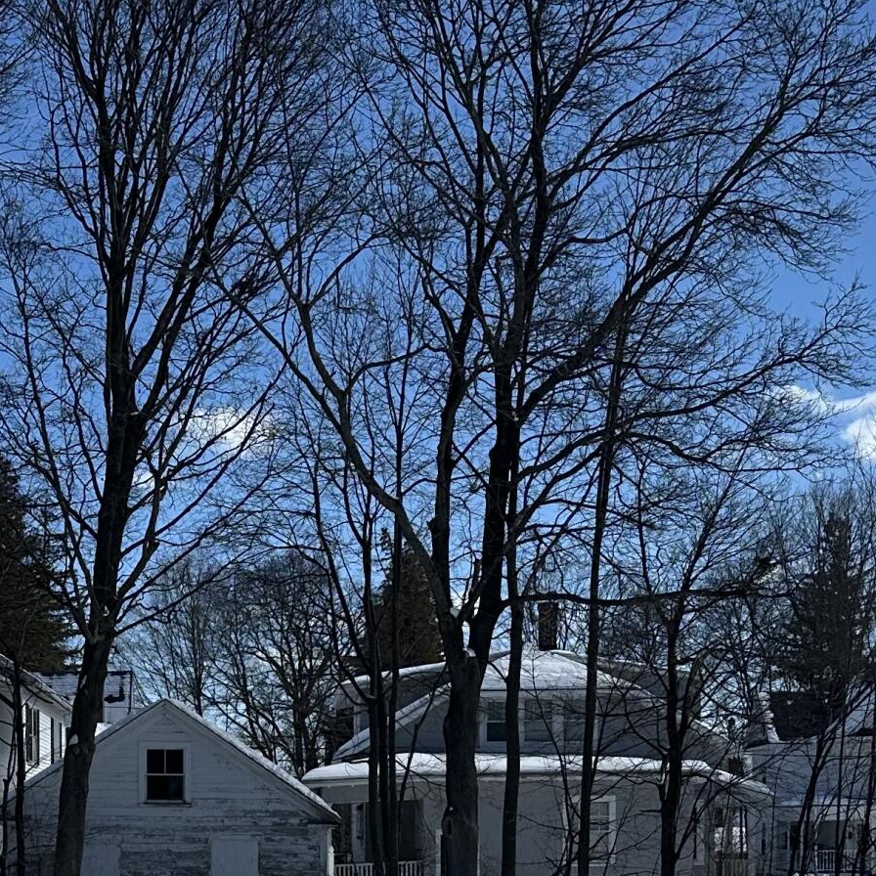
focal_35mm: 71
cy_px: 898
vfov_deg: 23.2
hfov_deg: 24.2
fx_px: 2033
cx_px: 276
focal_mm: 6.86
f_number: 1.78
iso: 80
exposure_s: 1/8929
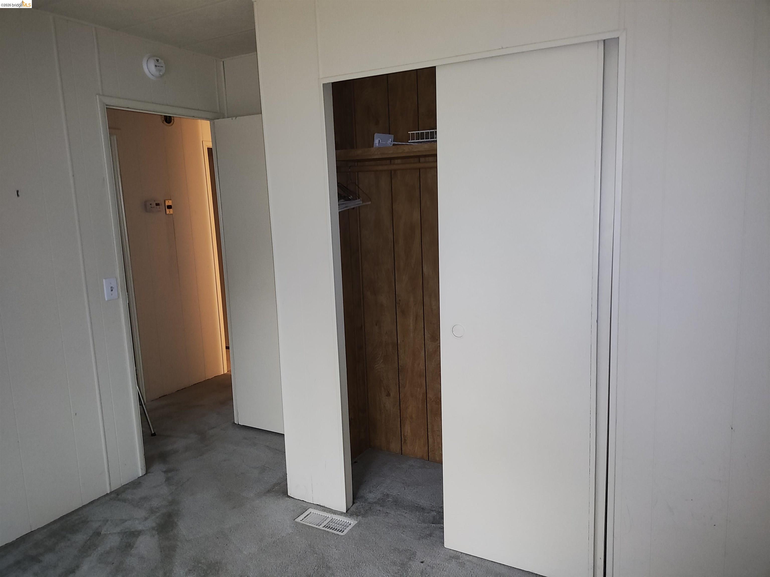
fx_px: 556
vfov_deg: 54.9
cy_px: 288
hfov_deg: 69.4
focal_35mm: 25
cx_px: 385
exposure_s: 1/30
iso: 2534
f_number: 1.7
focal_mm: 4.71
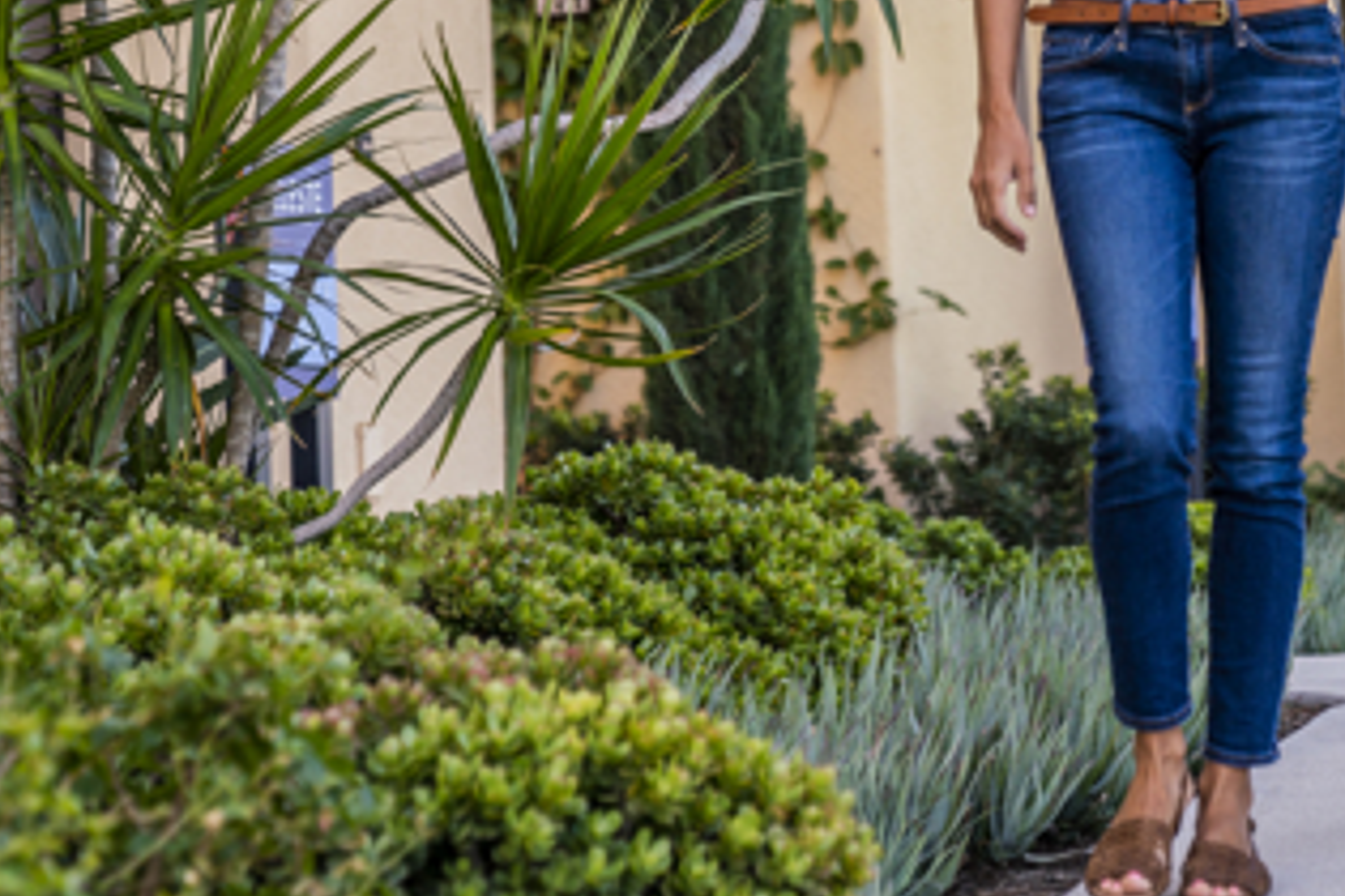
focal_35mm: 141
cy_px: -55
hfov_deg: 14.4
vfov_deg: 9.6
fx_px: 5268
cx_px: 1253
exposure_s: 1/500
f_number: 2.8
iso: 200
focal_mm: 58
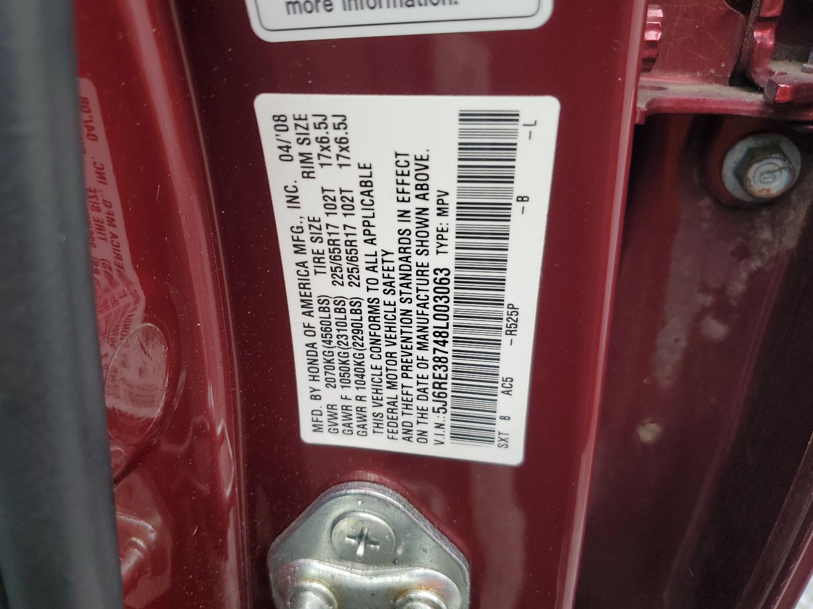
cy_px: 304
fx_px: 611
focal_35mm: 26
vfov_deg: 53.1
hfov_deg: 67.3
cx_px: 406
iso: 50
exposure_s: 1/196
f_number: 1.5
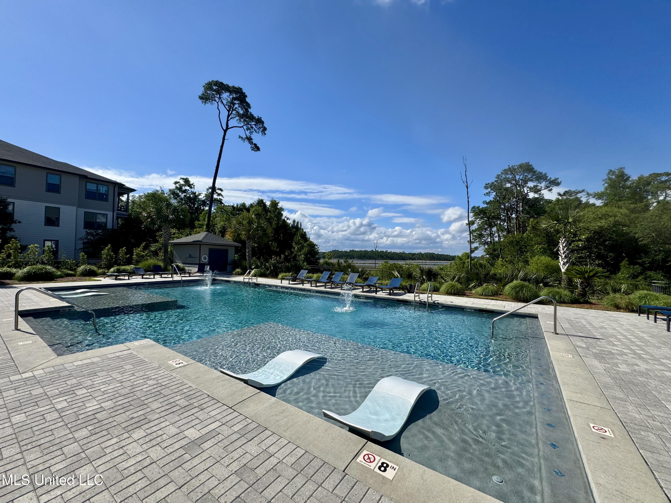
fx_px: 271
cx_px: 336
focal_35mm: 14
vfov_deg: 85.7
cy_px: 252
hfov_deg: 102.1
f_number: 2.2
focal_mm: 2.22
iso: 50
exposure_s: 1/2985
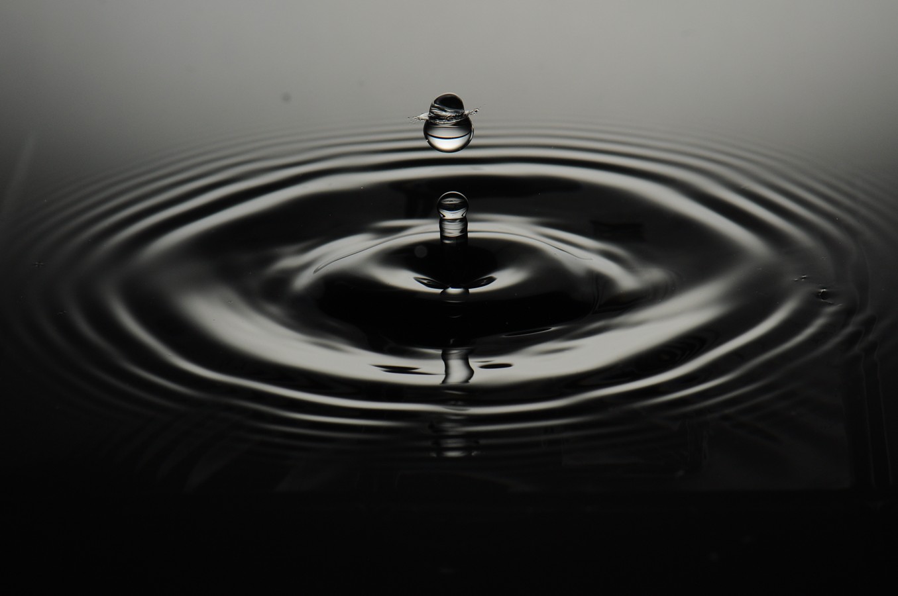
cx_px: 449
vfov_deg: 8.7
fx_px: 3924
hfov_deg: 13.1
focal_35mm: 158
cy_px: 298
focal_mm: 105
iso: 400
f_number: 14
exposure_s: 1/1.6
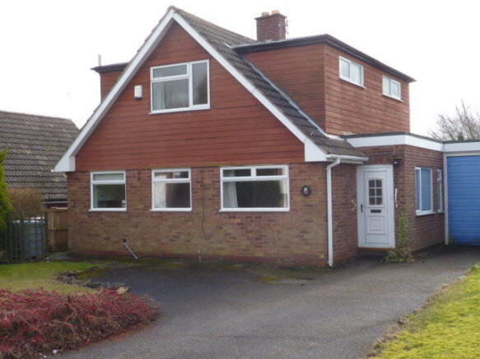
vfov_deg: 30.3
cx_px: 240
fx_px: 665
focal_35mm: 48
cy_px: 180
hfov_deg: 39.7
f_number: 4
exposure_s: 1/160
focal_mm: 4.4
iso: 80
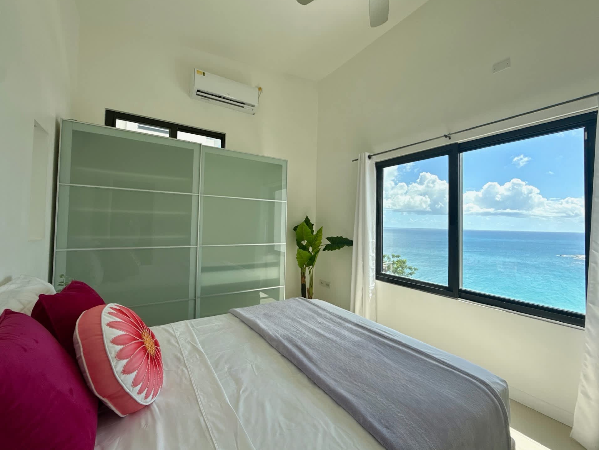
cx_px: 296
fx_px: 260
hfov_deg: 98.2
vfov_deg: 81.7
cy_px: 217
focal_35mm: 15
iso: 64
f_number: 2.2
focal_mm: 2.2
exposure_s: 1/853
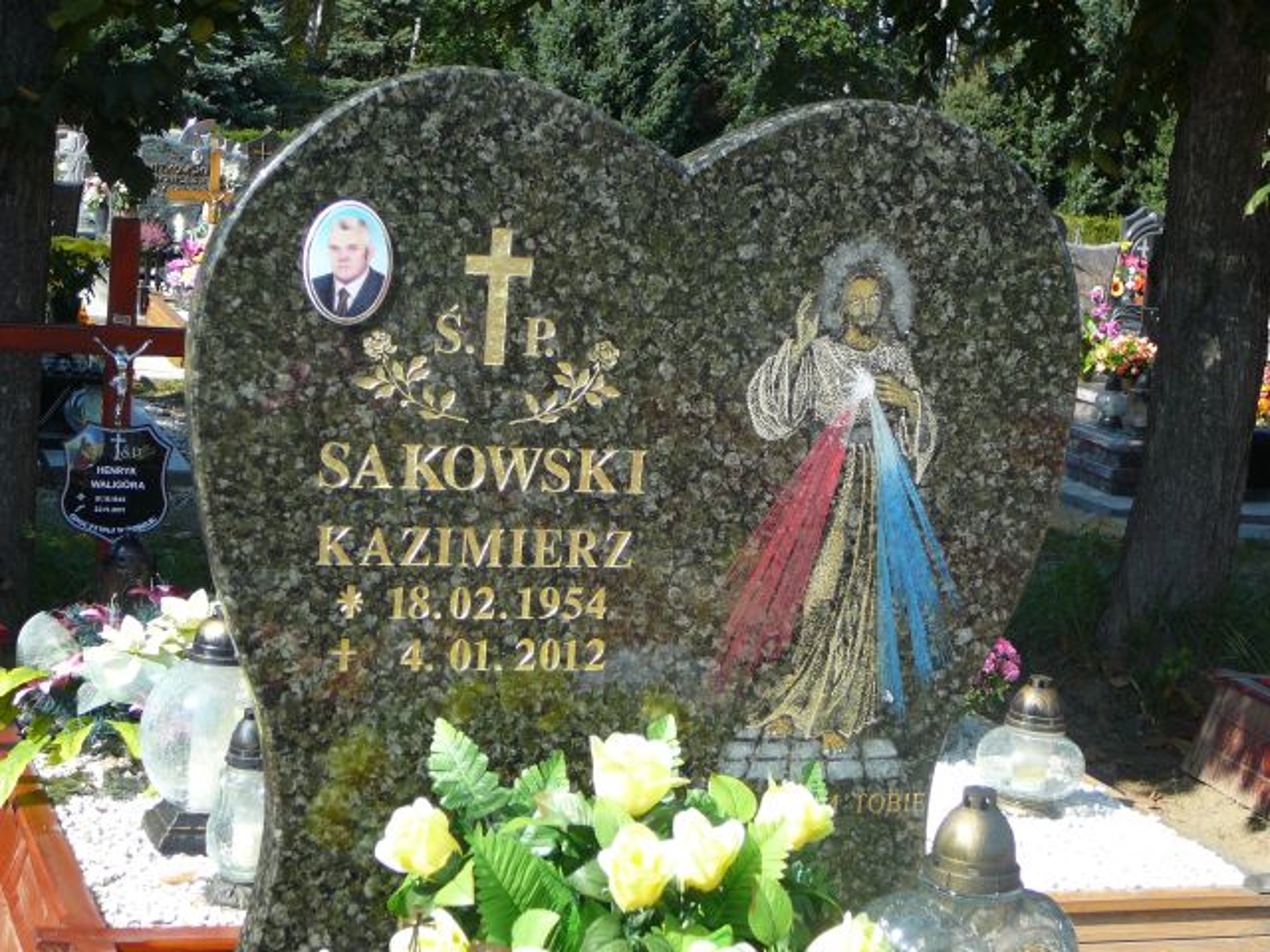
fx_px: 2385
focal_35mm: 65
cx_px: 635
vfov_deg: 22.6
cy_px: 476
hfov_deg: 29.8
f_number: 3.6
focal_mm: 9.7
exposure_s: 1/400
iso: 80
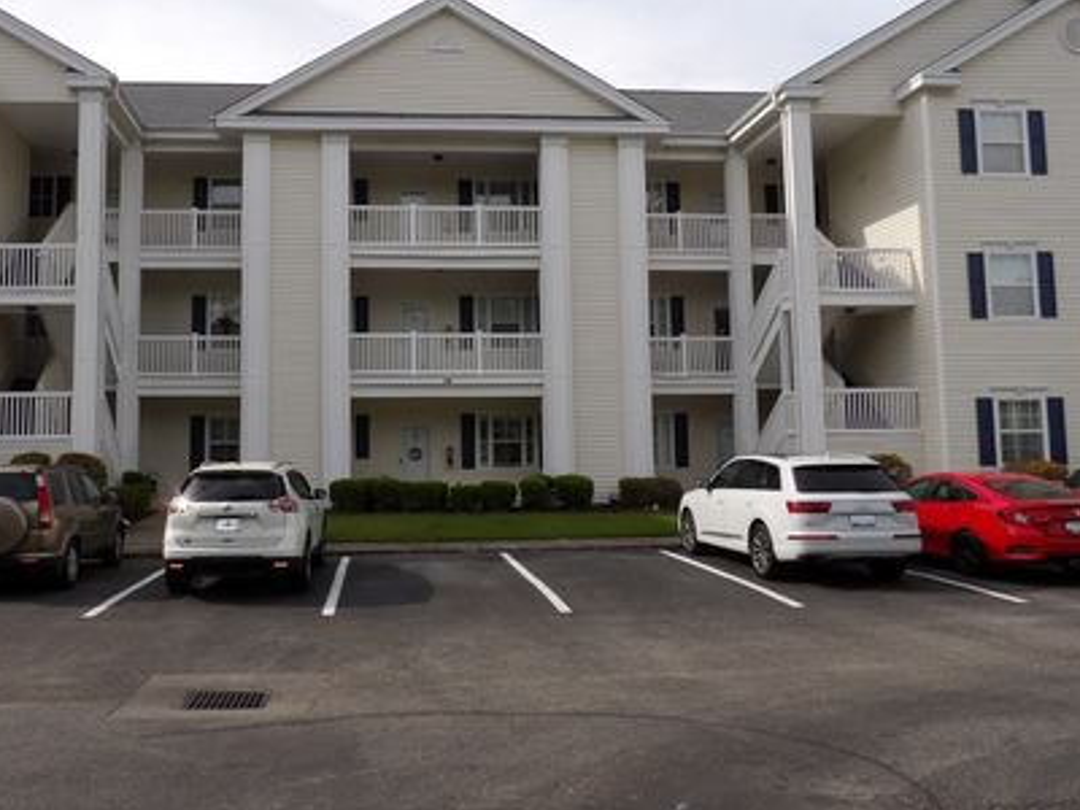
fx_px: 936
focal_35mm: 30
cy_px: 374
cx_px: 427
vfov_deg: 46.8
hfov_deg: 59.4
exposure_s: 1/617
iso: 100
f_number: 4.6
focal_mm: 4.3
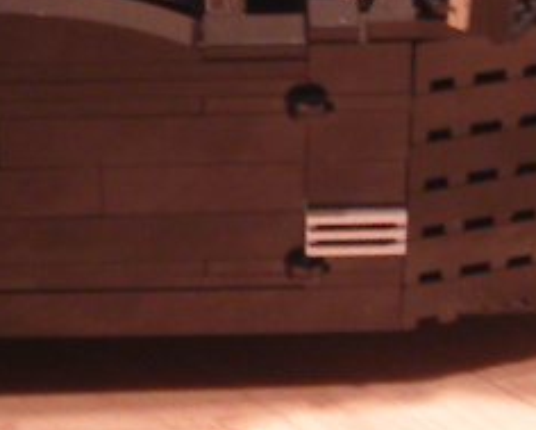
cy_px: 96
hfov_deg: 13.4
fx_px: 2285
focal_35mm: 144
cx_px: 302
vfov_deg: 10.7
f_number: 2.8
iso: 200
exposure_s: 1/4
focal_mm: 7.3
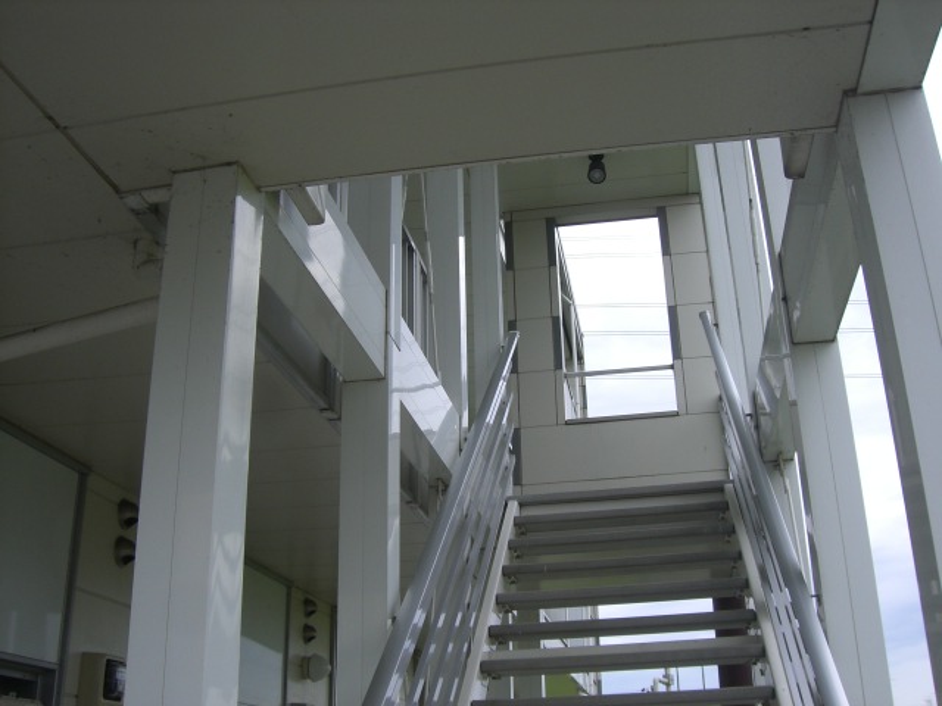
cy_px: 353
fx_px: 1034
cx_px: 471
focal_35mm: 38
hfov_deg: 49.0
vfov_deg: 37.7
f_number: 4.3
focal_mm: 6.2
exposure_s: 1/200
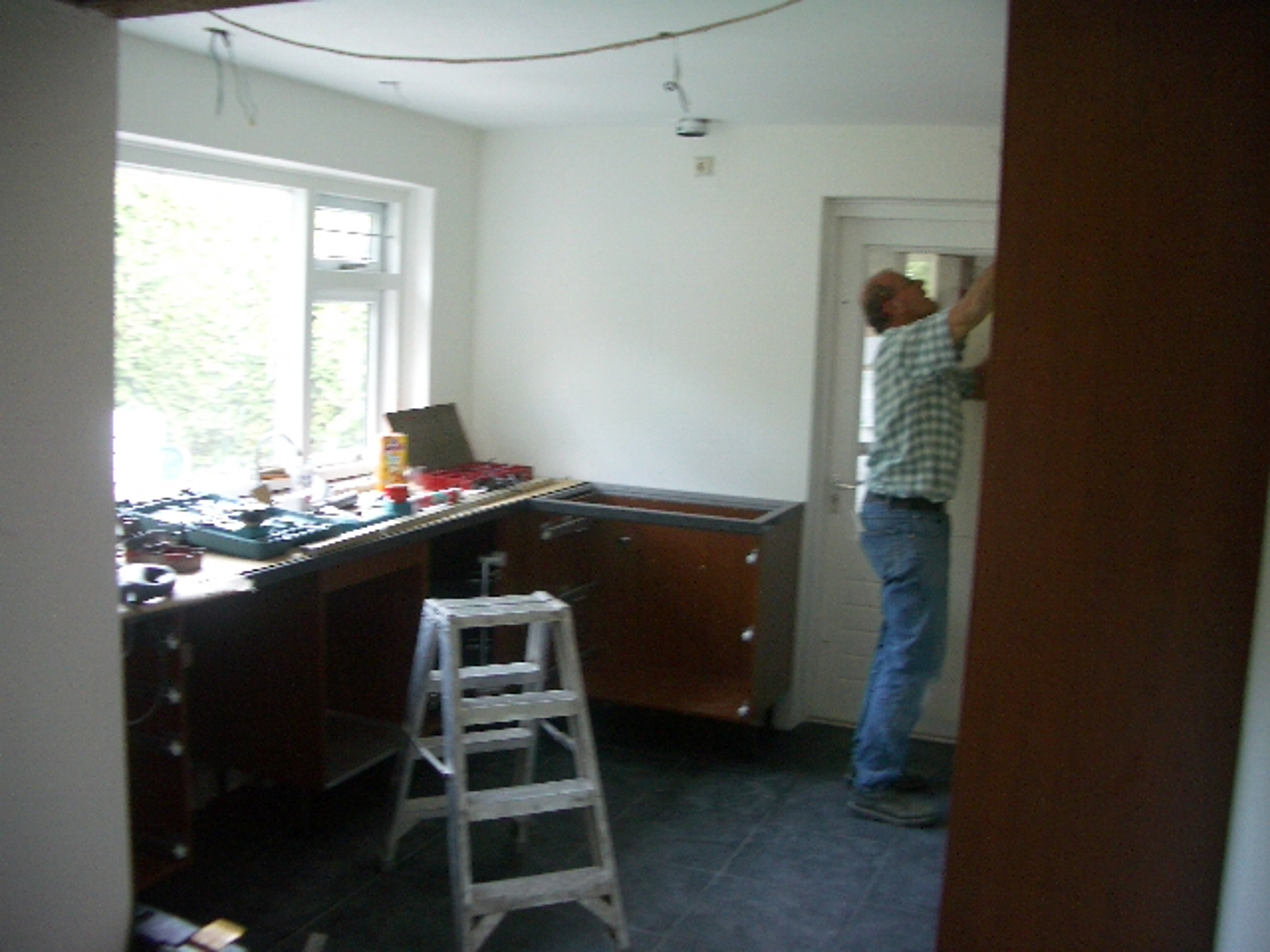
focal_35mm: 35
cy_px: 476
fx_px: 1284
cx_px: 635
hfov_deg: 52.6
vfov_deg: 40.7
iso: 100
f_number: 2.6
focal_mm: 5.8
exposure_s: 1/20
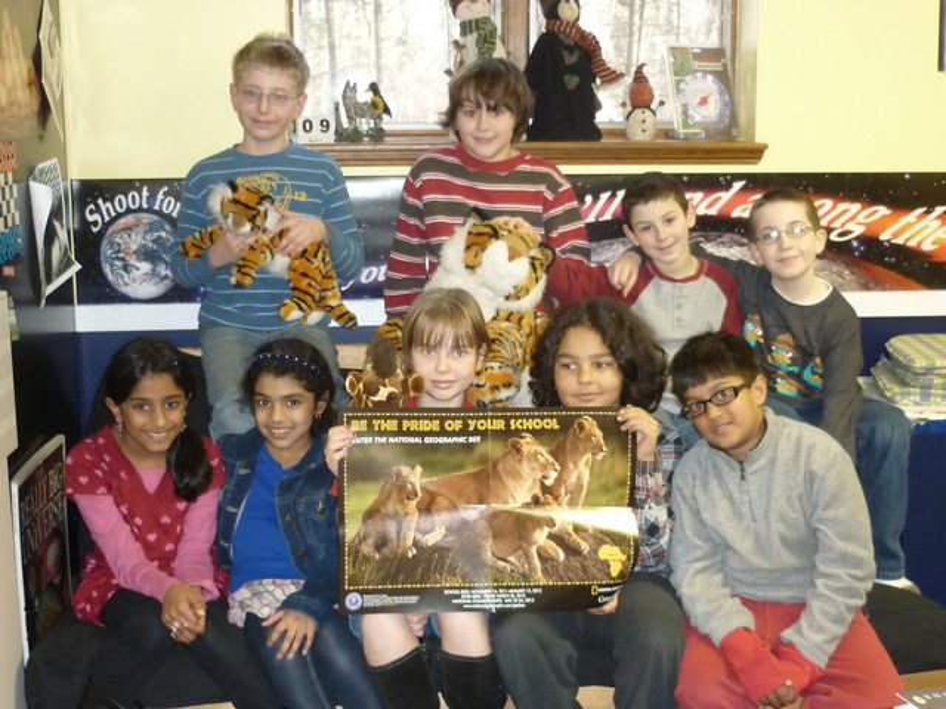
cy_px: 354
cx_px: 473
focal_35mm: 48
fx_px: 1312
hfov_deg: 39.7
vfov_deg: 30.3
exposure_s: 1/30
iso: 320
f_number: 2.8
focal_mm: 5.5
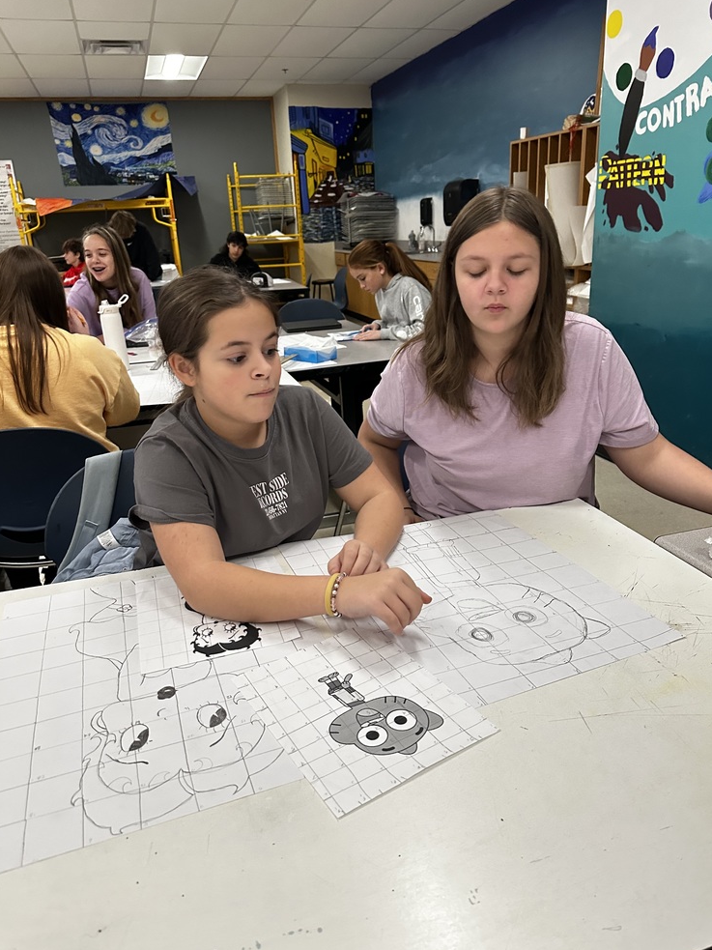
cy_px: 466
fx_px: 686
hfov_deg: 54.9
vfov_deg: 69.4
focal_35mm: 25
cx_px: 366
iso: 500
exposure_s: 1/60
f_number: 1.78
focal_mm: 6.86
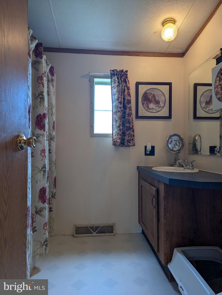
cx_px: 111
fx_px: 205
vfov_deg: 71.5
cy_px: 148
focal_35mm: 24
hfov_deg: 56.9
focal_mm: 6.81
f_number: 1.85
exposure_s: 1/60
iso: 51
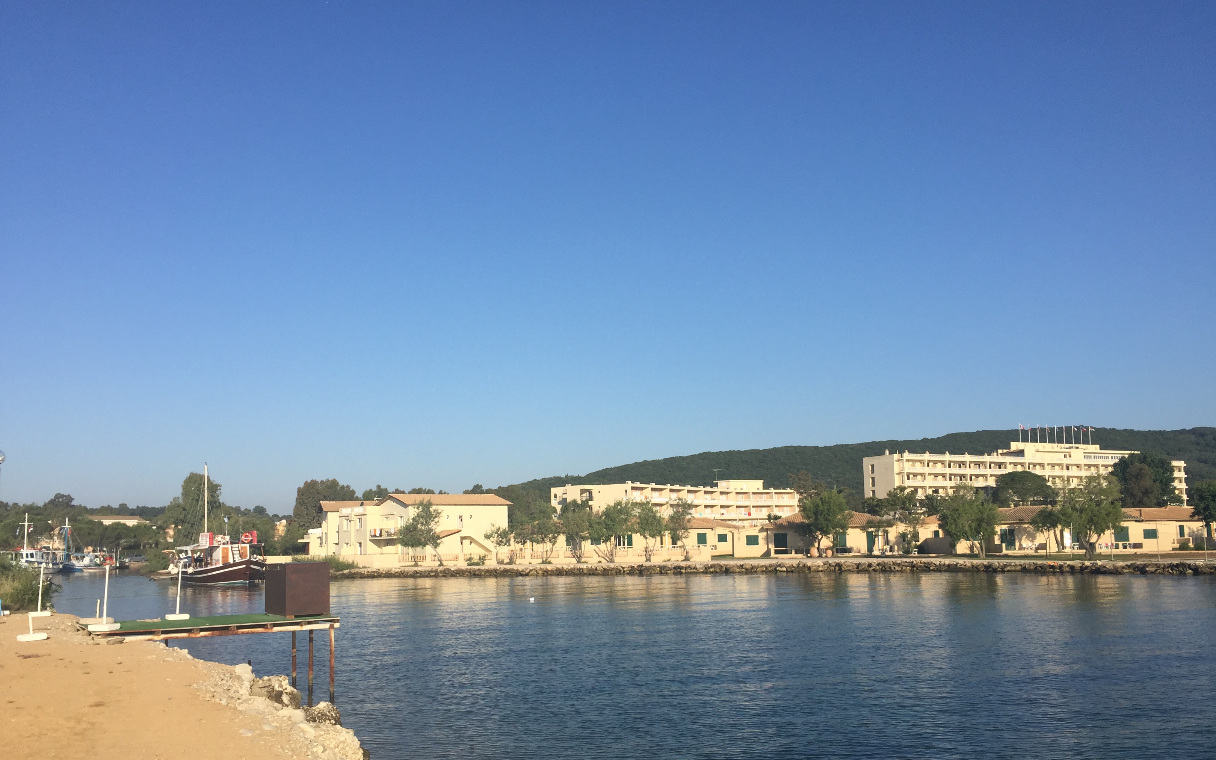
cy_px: 443
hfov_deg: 61.2
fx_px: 1027
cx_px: 611
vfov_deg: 40.5
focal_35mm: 31
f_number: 2.2
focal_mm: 4.15
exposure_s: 1/2198
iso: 32
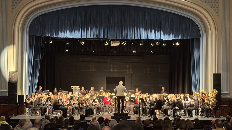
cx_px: 116
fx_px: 326
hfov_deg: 39.2
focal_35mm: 53
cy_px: 80
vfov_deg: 22.6
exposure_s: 1/24
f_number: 1.78
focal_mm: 6.76
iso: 640
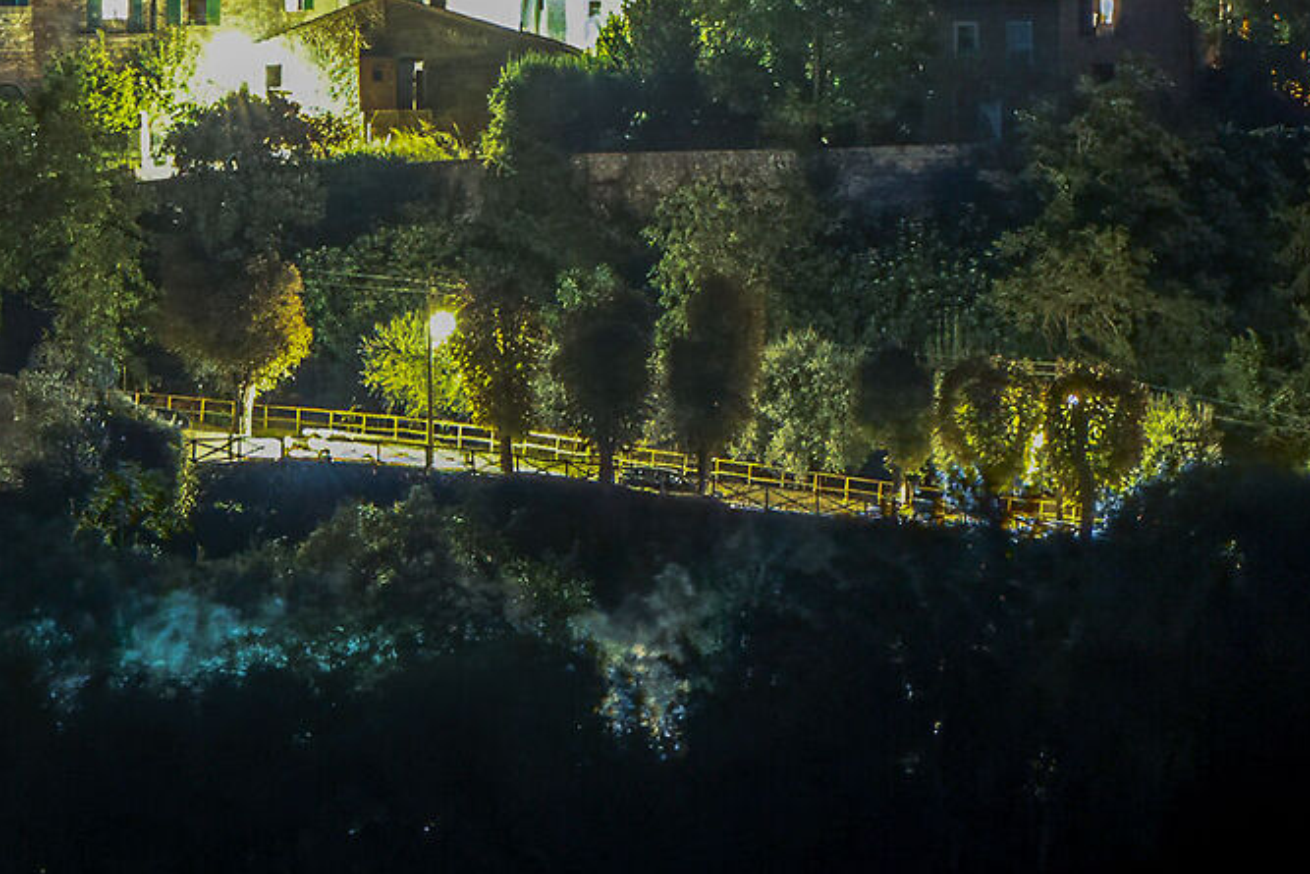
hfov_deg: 1.4
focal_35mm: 1439
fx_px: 52372
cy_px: -680
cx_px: 927
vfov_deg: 1.0
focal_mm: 400
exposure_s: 15
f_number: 8
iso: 2500
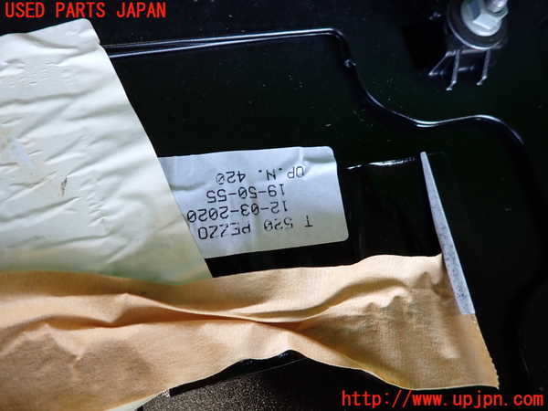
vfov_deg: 54.9
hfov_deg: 69.4
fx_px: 396
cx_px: 274
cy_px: 206
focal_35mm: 25
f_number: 2
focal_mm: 4.5
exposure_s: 1/100
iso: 200
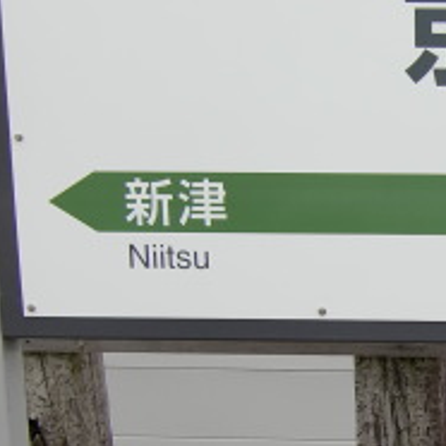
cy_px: 364
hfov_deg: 18.7
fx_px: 1239
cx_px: 602
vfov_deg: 20.2
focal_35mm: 85
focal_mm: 4.9
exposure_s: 1/1000
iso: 64
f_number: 2.6
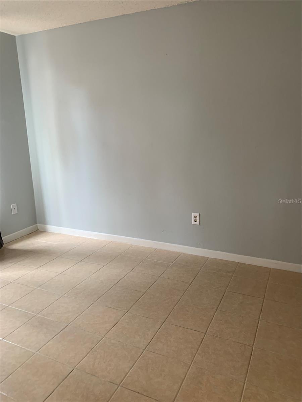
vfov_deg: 67.3
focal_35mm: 26
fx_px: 302
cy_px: 201
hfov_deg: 53.1
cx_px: 151
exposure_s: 1/60
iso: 125
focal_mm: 4.25
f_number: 1.8
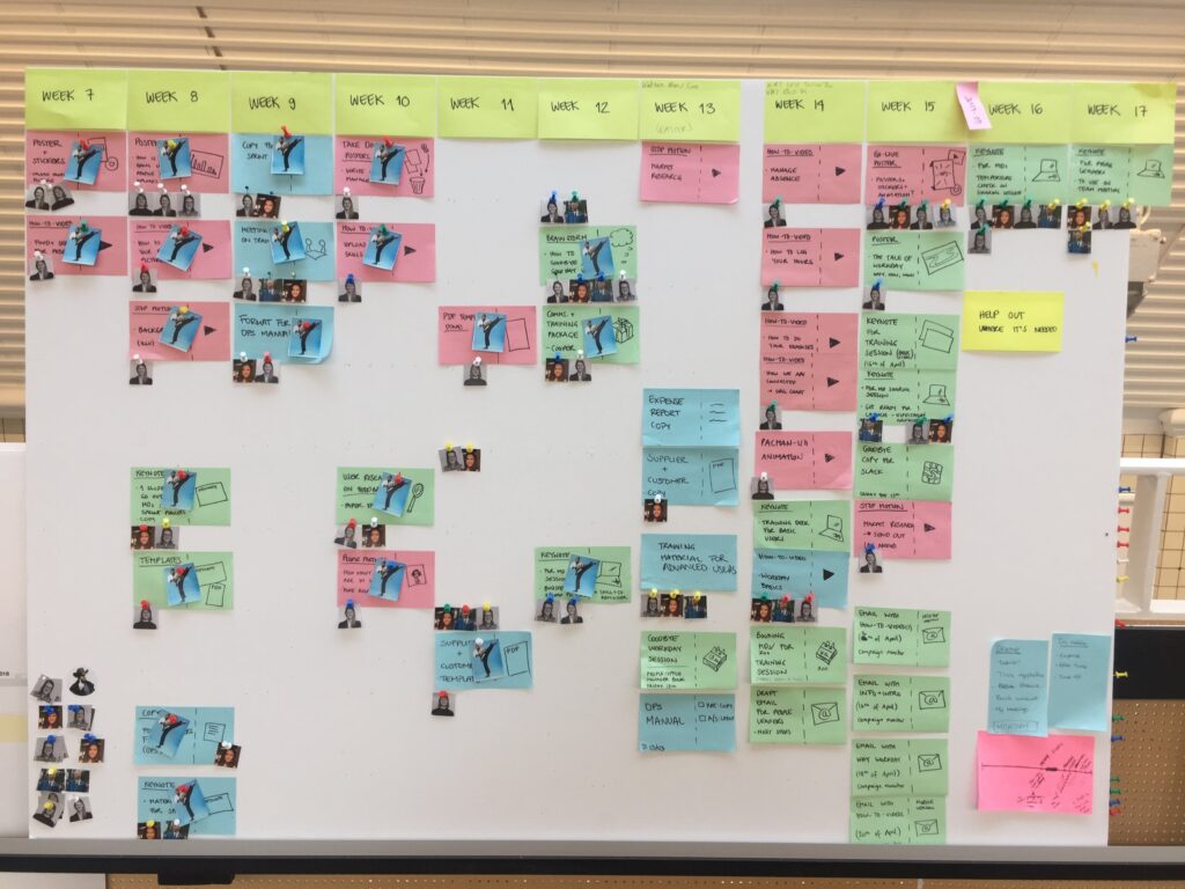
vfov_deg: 48.2
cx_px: 592
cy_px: 444
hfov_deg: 61.7
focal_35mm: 29
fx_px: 993
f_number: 2.2
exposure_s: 1/50
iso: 32
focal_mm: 4.15
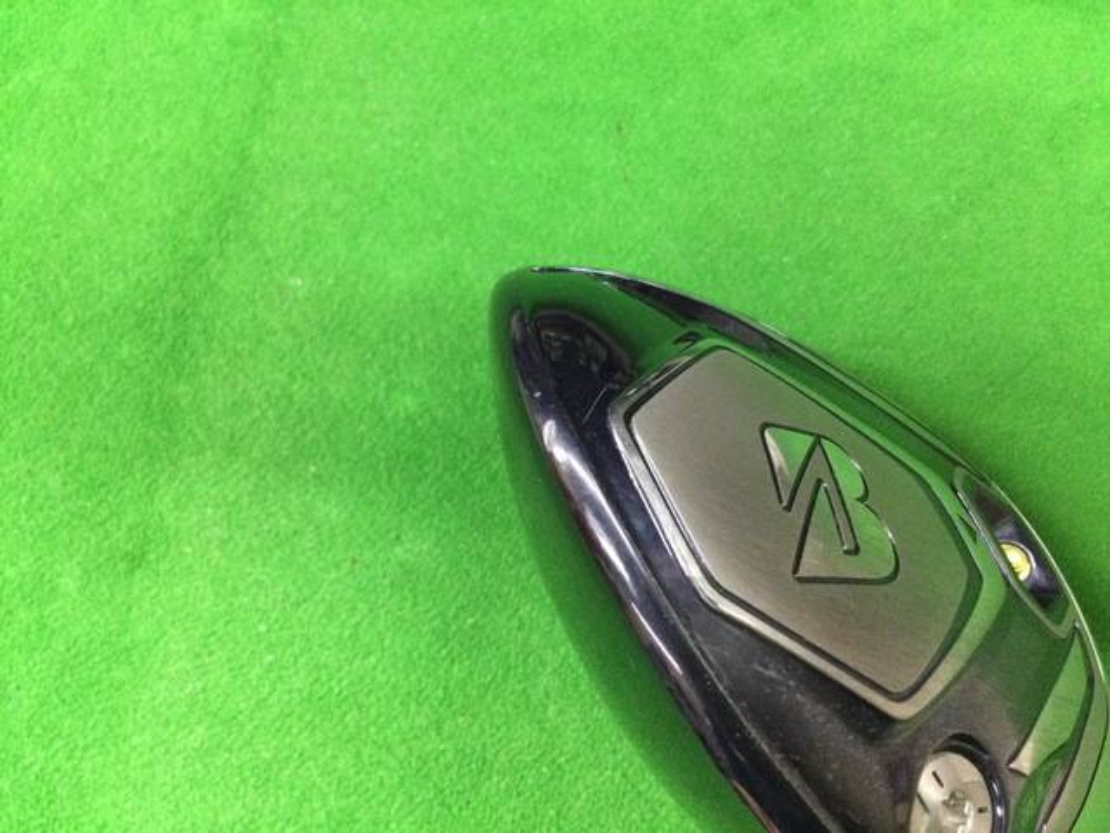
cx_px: 555
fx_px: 994
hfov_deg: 58.4
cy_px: 416
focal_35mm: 31
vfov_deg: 45.4
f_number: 2.4
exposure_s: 1/20
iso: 200
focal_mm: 3.3
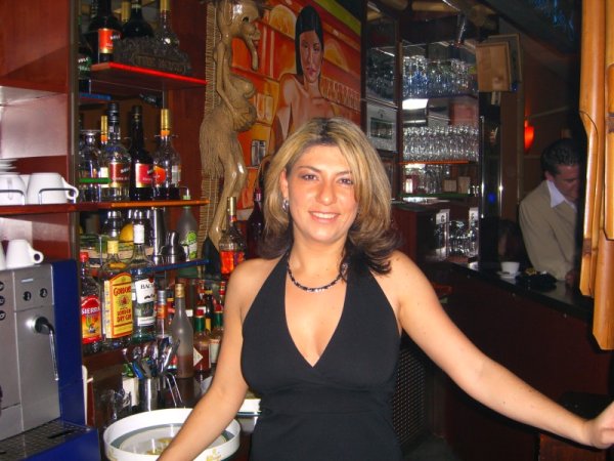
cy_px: 230
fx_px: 674
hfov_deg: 49.0
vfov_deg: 37.7
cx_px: 307
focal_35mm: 38
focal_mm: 7.9
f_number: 2.8
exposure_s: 1/60
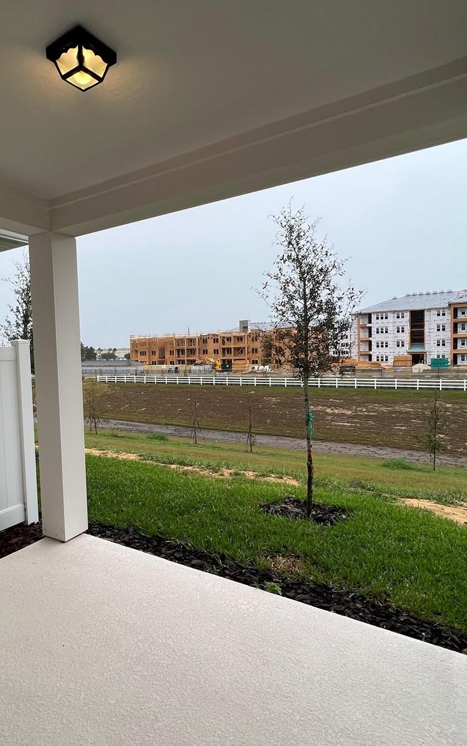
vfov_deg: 88.0
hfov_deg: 61.0
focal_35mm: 19
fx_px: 387
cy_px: 367
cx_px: 163
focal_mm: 1.57
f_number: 1.8
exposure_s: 1/351
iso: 32
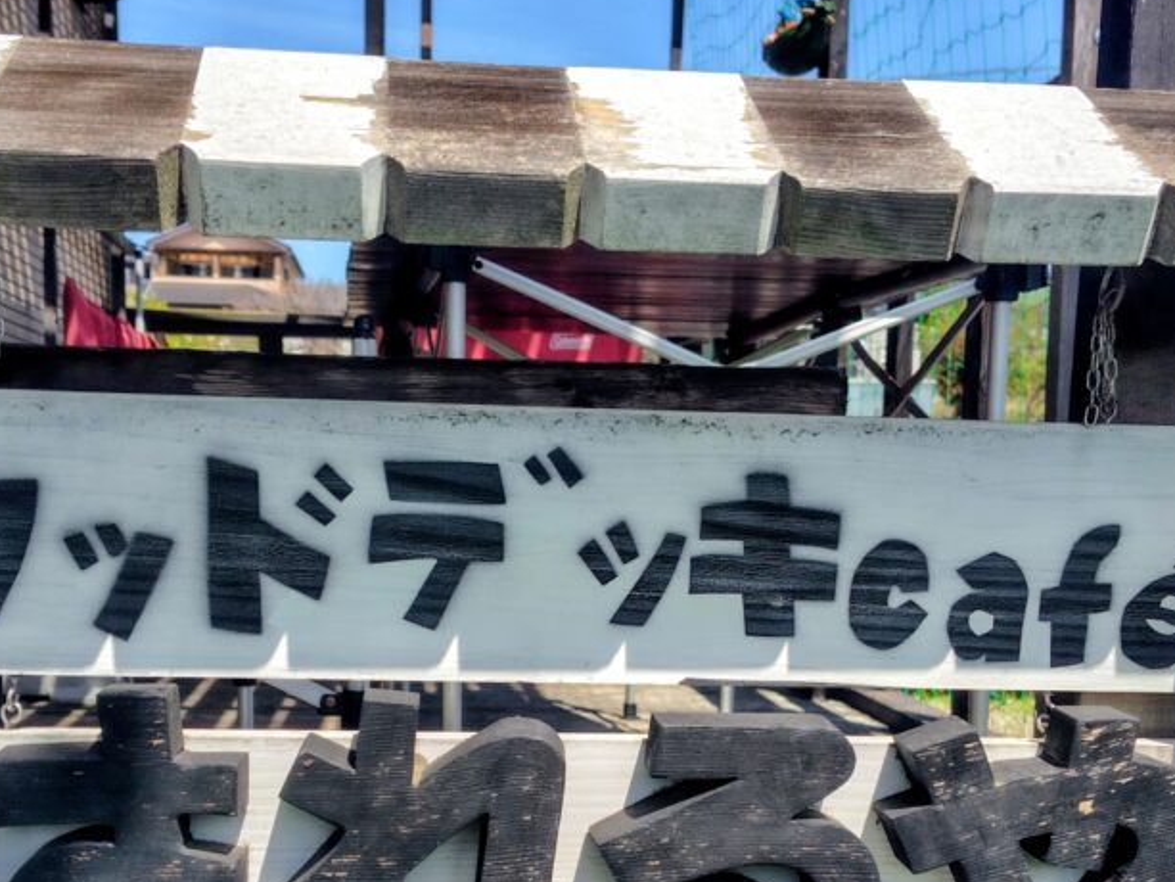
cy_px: 708
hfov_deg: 39.6
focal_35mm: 48
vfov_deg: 29.6
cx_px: 560
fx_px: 1630
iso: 50
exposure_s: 1/3275
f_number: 1.9
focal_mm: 5.6
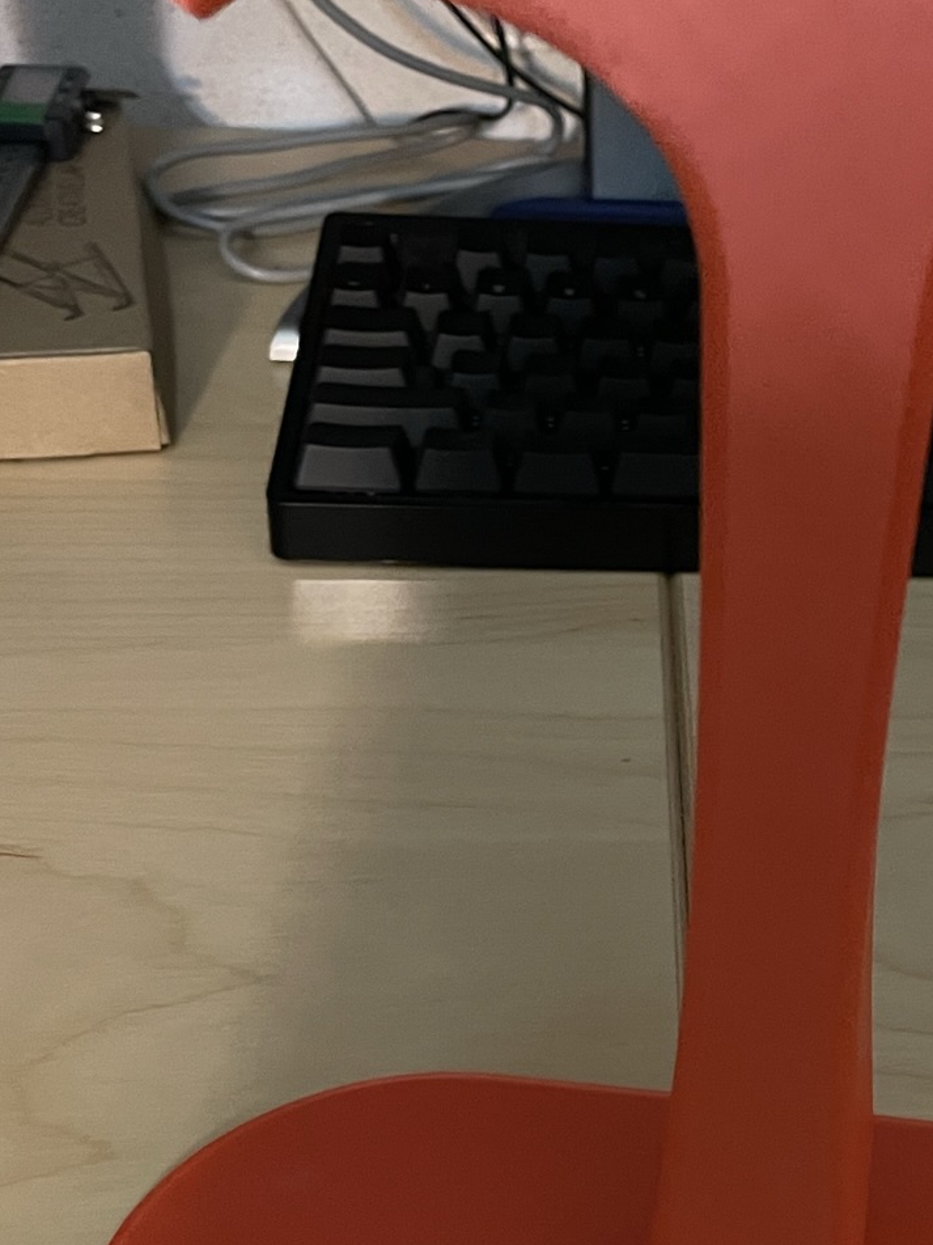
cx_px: 827
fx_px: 2013
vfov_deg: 34.2
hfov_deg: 25.3
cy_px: 787
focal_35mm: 56
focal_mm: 4.2
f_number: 1.6
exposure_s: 1/25
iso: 1000
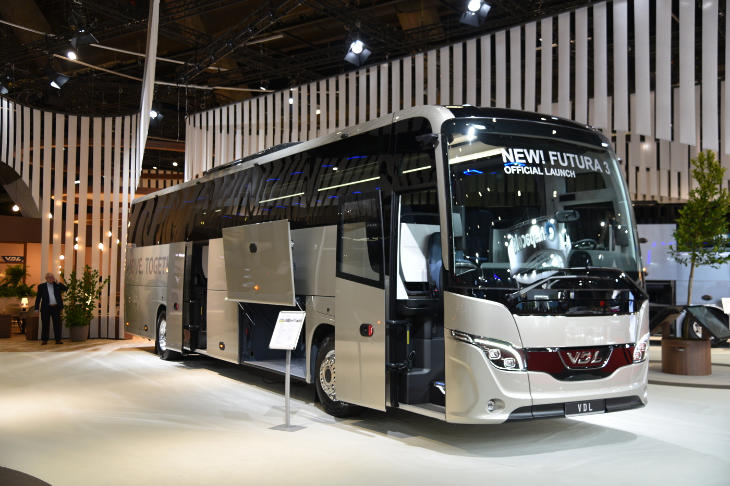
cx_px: 365
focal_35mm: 38
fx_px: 770
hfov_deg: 50.7
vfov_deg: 35.0
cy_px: 243
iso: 640
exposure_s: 1/60
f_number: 4
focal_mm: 38
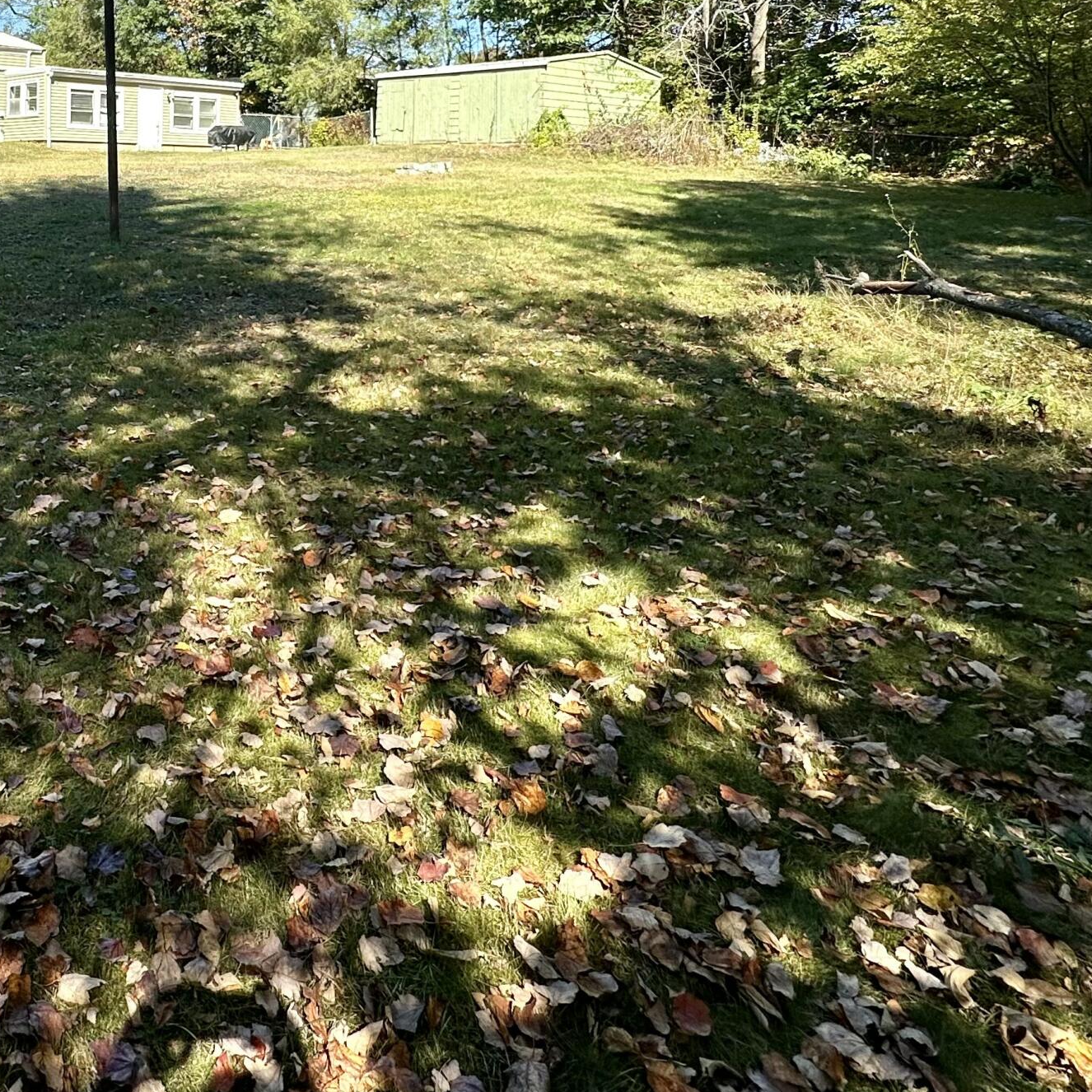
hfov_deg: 52.1
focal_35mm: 28
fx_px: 999
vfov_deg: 53.2
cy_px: 204
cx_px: 160
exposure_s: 1/1014
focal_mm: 2.22
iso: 40
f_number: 2.2
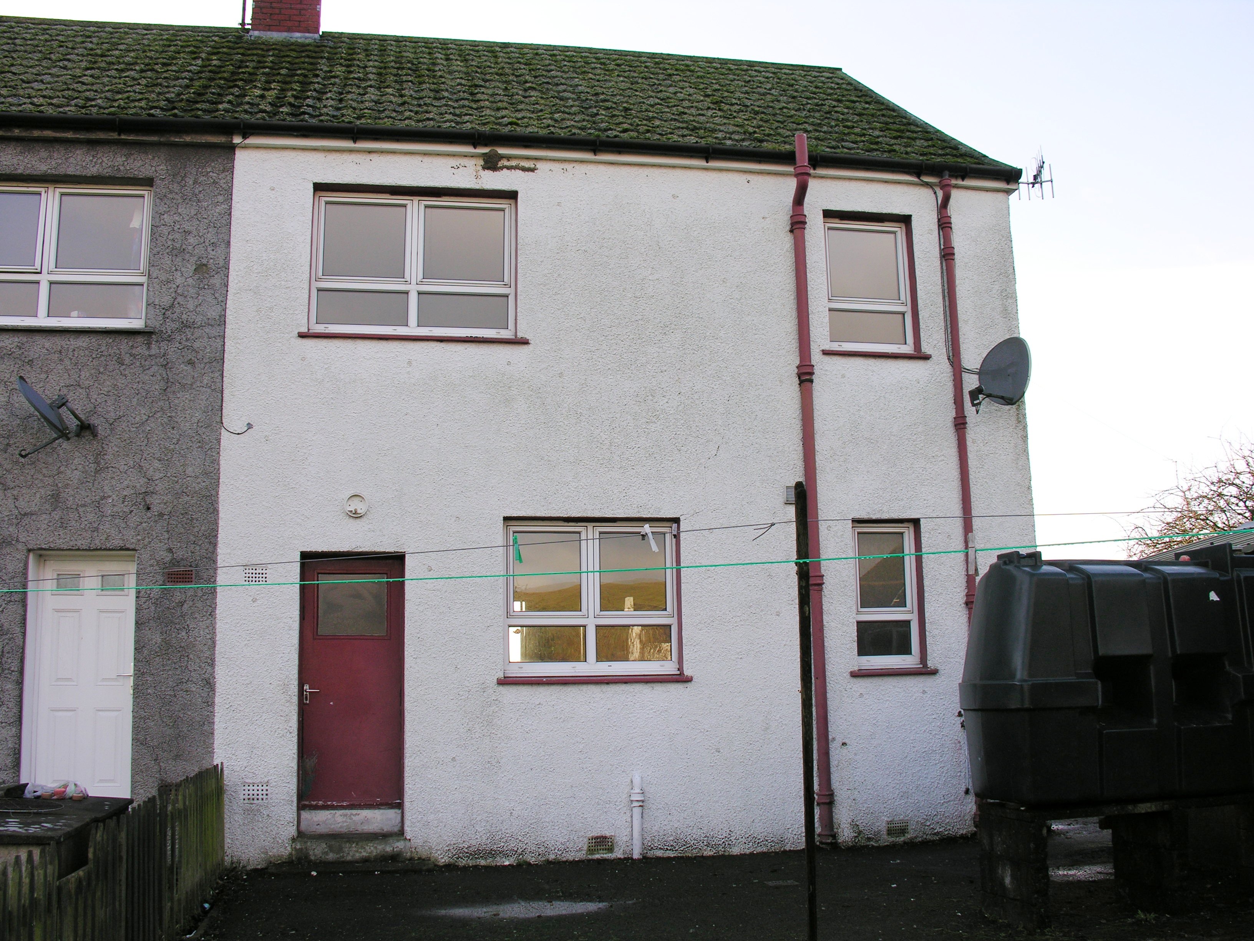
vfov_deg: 40.7
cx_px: 627
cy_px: 470
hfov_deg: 52.6
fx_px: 1268
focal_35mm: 35
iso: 50
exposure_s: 1/121
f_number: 4
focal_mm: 8.9
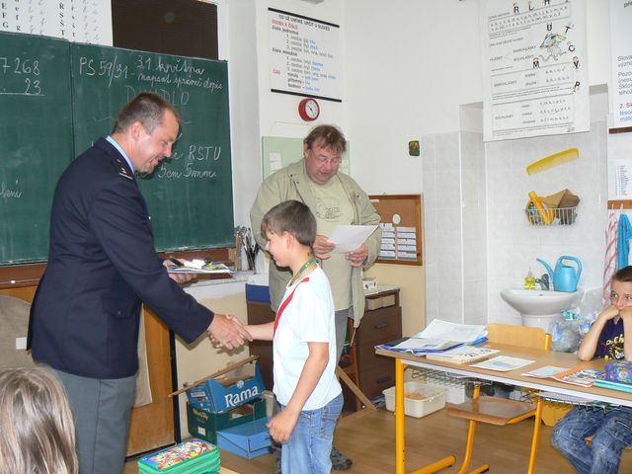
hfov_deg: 51.4
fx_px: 657
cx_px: 316
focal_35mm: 36
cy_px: 237
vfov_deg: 39.7
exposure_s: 1/30
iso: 125
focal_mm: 6
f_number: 2.8
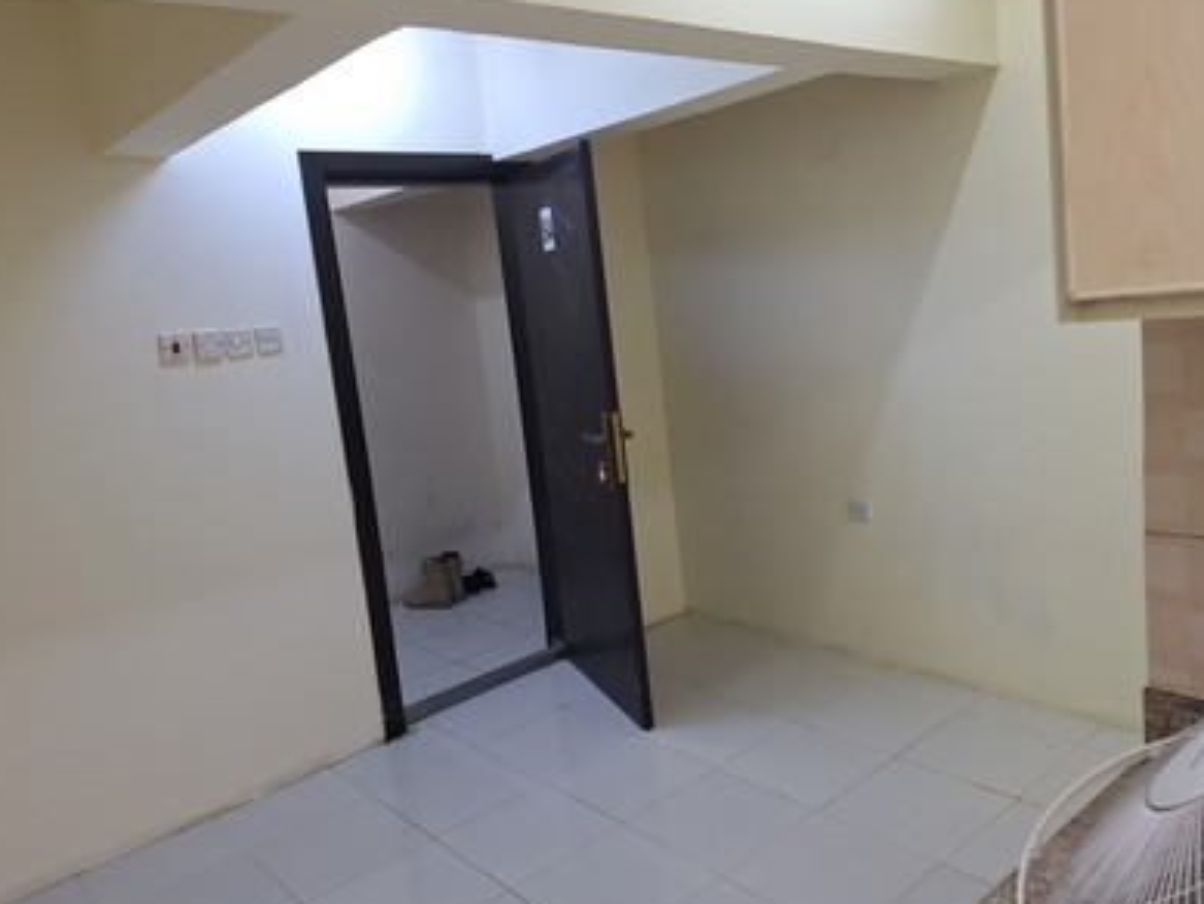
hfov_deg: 65.2
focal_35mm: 27
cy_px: 438
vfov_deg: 51.4
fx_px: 939
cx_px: 639
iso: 160
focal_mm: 5.54
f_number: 1.8
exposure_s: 1/50
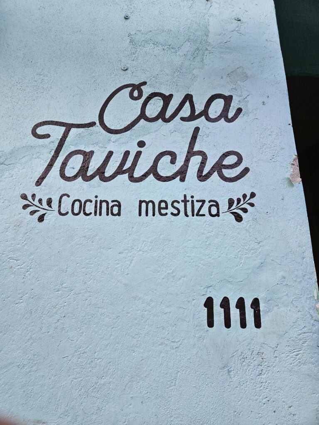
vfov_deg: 73.9
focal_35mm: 23
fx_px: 283
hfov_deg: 58.9
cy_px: 212
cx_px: 160
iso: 40
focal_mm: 5.4
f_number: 1.8
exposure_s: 1/237
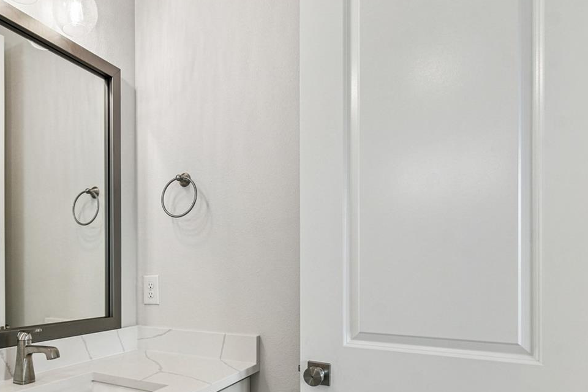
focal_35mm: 25
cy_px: 270
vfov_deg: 50.1
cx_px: 158
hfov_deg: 67.6
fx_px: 408
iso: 100
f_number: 7.1
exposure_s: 1/8
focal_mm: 10
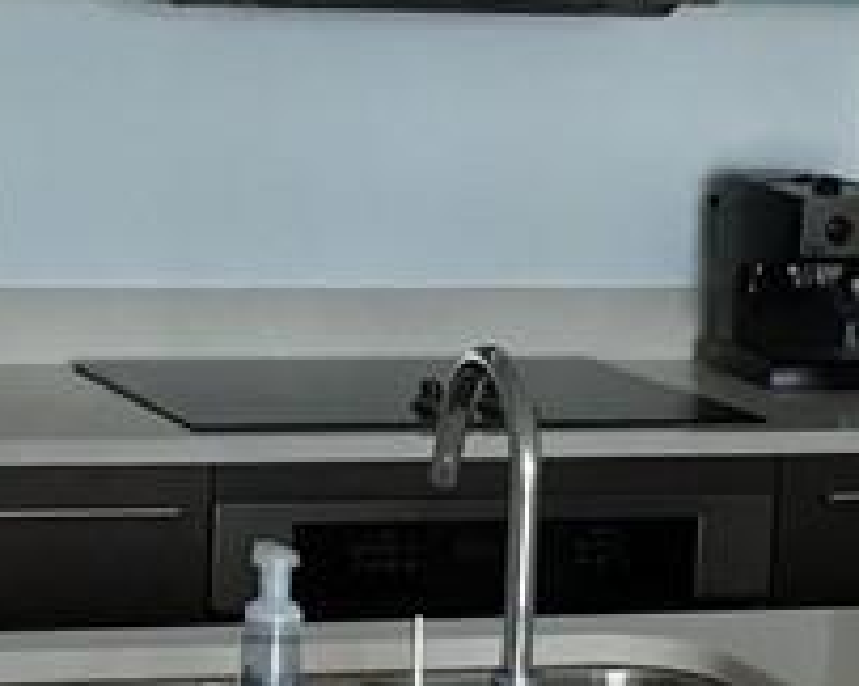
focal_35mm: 143
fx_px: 3632
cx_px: 89
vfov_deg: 10.8
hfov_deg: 13.4
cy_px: 462
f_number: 2.2
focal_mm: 4.15
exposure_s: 1/30
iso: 50
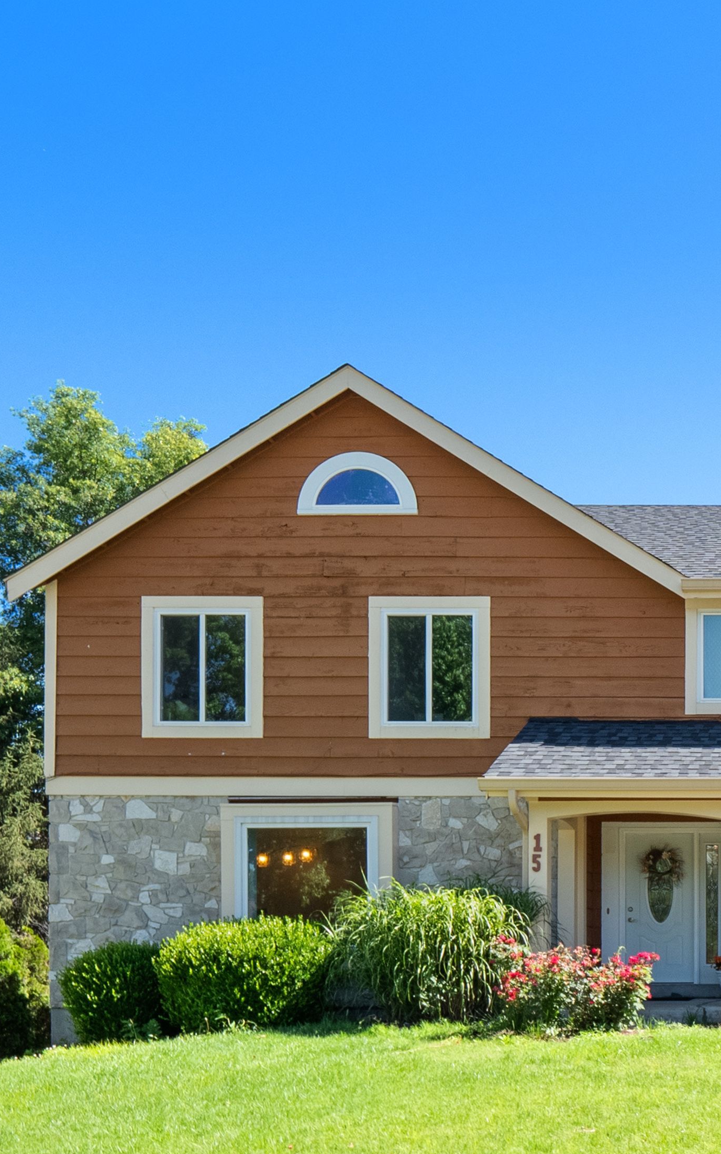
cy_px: 698
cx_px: 873
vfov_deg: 52.4
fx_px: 1164
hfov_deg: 29.4
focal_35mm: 37
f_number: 8
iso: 400
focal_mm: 10
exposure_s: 1/200
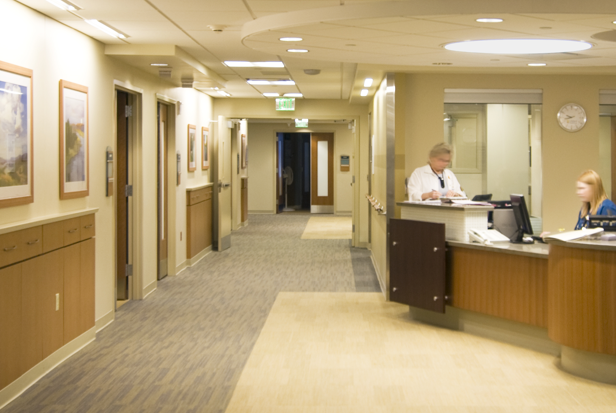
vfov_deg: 19.5
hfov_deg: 28.7
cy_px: 160
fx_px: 1199
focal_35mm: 70
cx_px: 379
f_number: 4
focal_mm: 24
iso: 100
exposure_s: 1/8
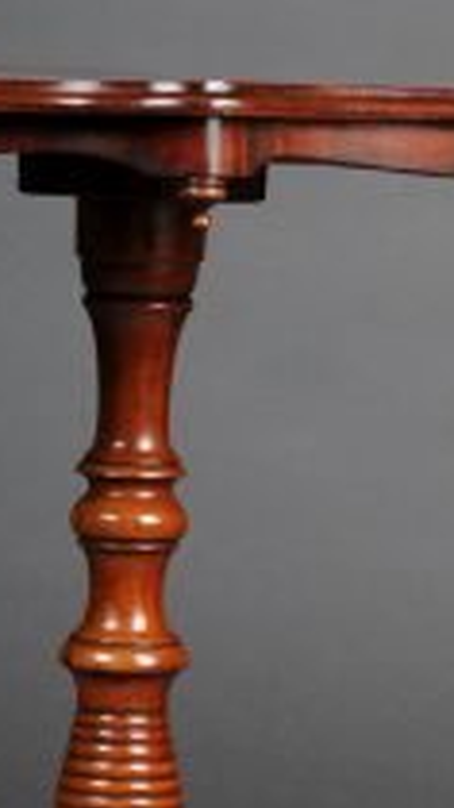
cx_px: 100
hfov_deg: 4.3
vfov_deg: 7.6
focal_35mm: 282
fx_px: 6040
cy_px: 650
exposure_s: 1/250
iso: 250
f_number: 8
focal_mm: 58
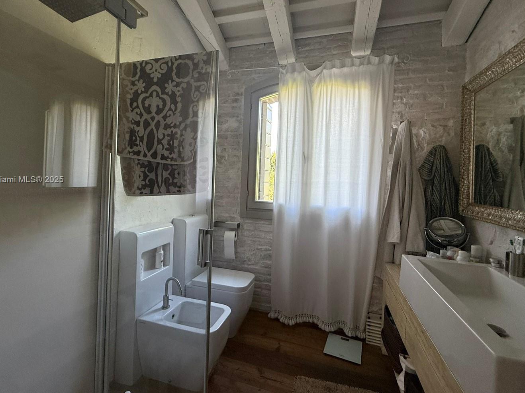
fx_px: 258
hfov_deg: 91.0
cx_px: 255
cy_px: 180
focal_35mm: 17
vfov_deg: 74.6
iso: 200
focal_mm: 2.22
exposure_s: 1/99
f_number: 2.2
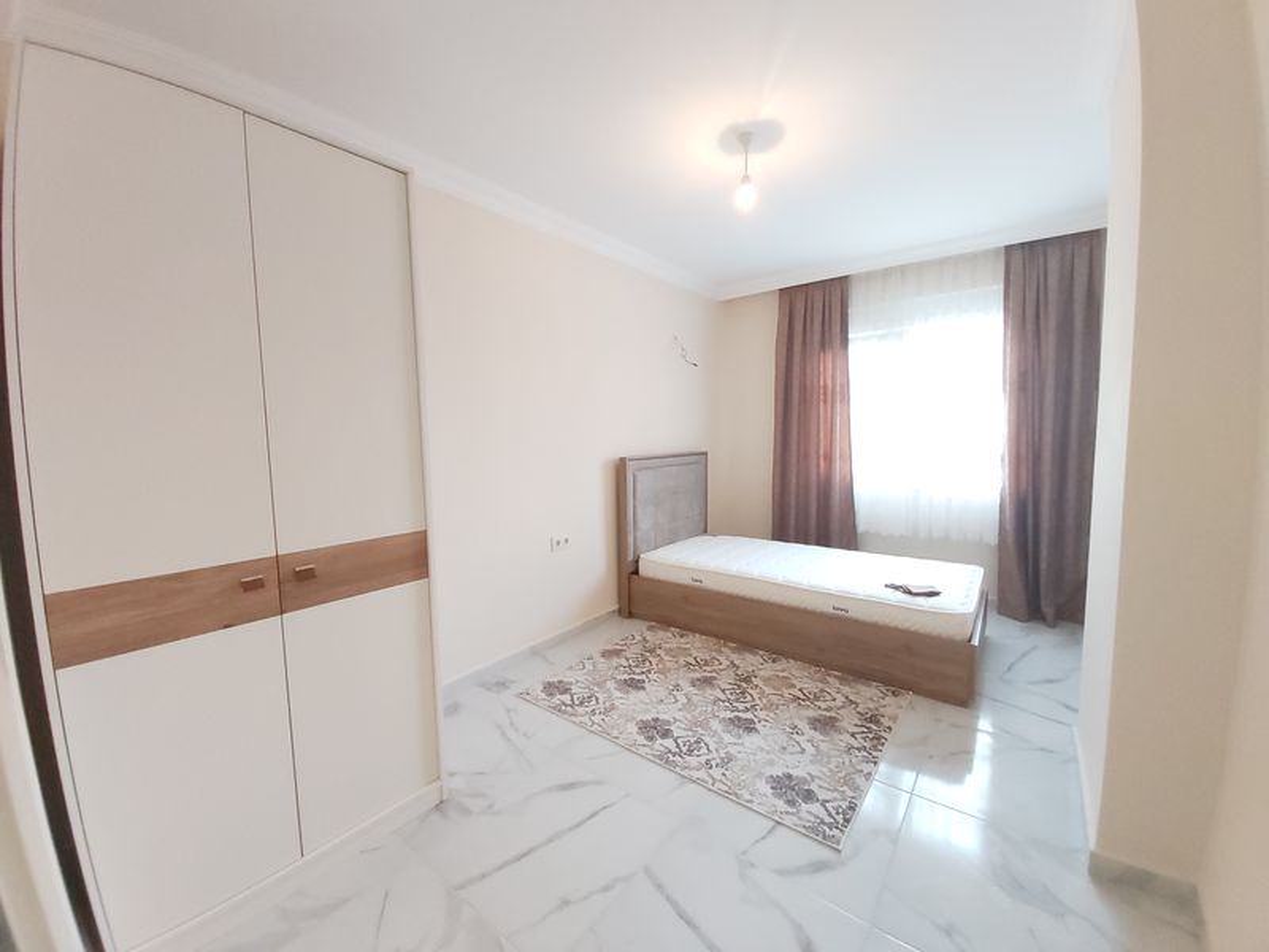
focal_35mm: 12
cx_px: 634
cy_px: 476
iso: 250
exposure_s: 1/25
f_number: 2.2
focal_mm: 1.42
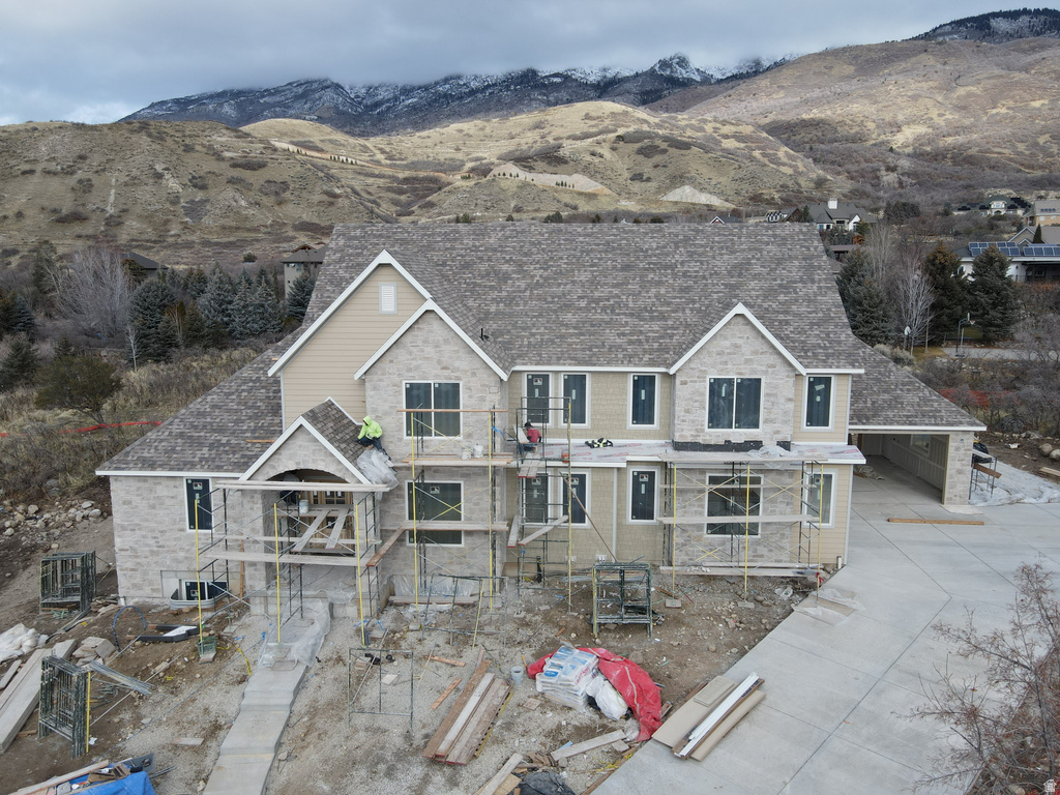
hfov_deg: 71.6
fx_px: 735
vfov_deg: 56.8
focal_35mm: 24
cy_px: 398
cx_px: 530
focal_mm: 4.5
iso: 100
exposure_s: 1/500
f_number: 2.8
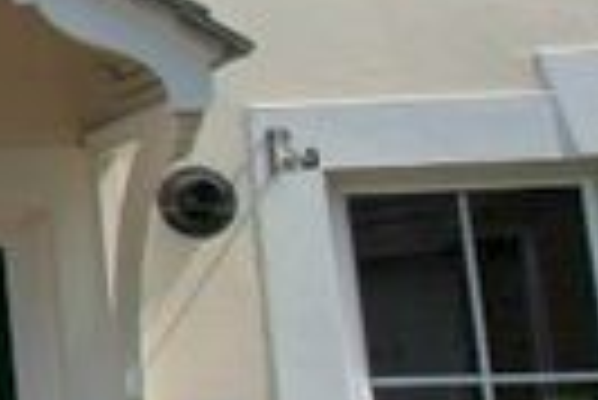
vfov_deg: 10.8
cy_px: -16
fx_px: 2095
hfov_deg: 12.0
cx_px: -962
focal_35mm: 126
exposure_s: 1/200
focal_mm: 16
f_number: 10
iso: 100
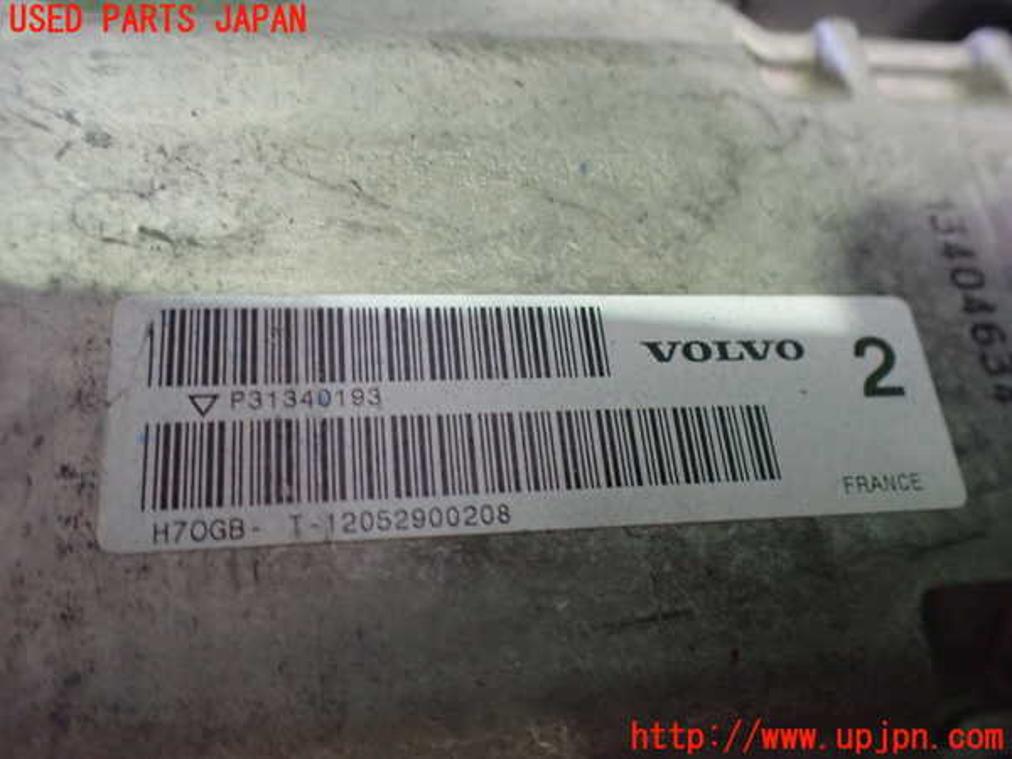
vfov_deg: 46.8
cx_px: 506
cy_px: 380
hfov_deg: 60.0
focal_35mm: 30
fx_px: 877
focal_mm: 5.4
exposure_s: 1/40
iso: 800
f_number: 2.3
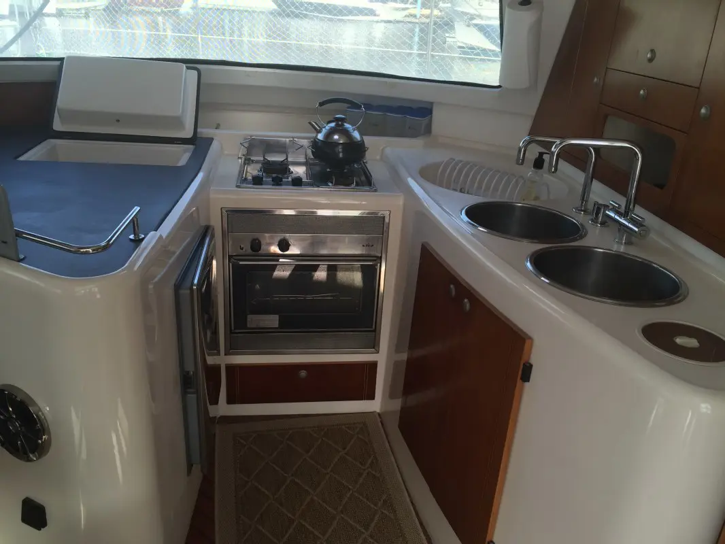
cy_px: 272
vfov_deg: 48.2
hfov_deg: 61.6
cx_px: 362
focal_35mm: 29
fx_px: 608
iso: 40
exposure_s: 1/120
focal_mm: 4.15
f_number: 2.2
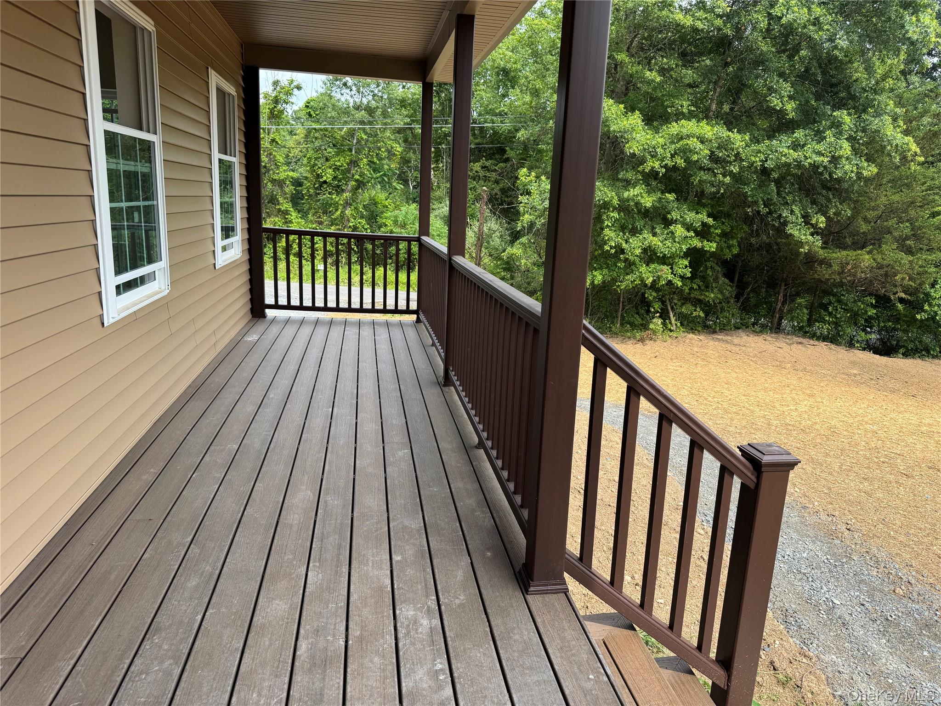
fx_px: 652
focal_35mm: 24
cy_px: 353
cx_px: 470
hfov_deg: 71.6
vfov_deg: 56.8
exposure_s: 1/1193
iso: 80
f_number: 1.78
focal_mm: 6.76
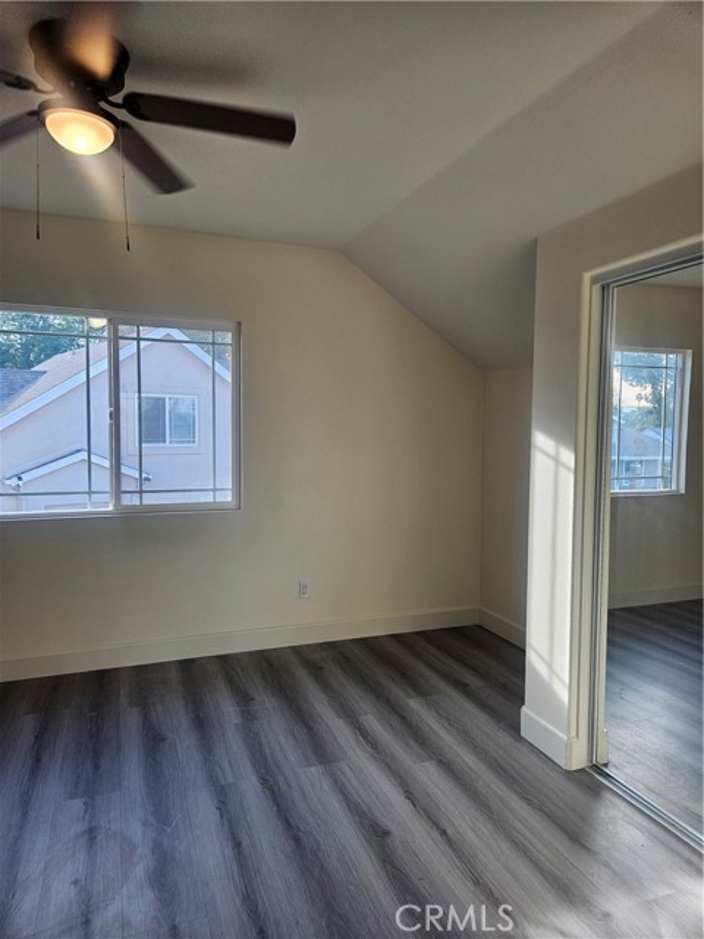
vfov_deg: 73.9
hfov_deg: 58.9
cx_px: 352
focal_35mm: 23
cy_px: 470
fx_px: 624
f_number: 1.8
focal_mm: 5.4
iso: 50
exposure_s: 1/120
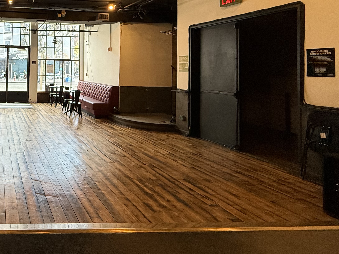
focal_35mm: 26
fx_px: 255
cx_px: 24
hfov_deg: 56.5
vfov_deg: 50.7
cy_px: 61
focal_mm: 2.22
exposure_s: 1/120
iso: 200
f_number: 2.2
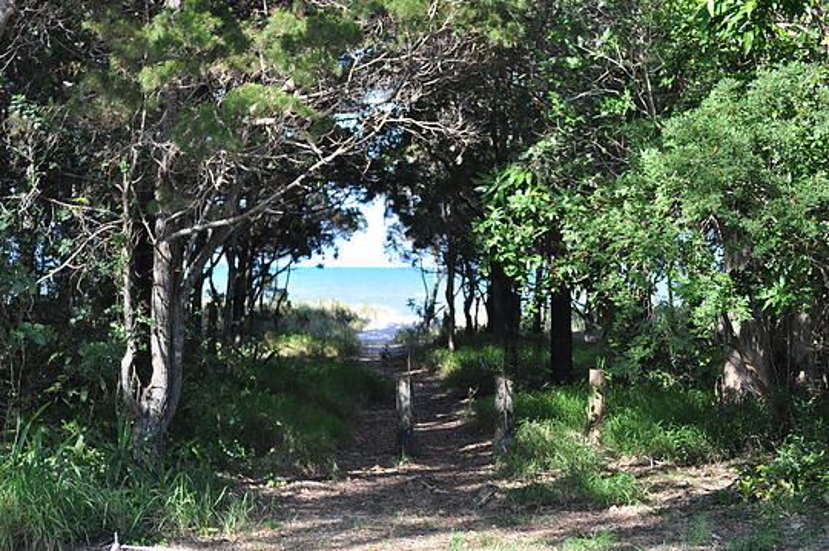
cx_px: 414
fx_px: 2071
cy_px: 276
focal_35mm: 90
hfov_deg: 22.6
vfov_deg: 15.2
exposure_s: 1/400
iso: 400
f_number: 5
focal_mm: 60
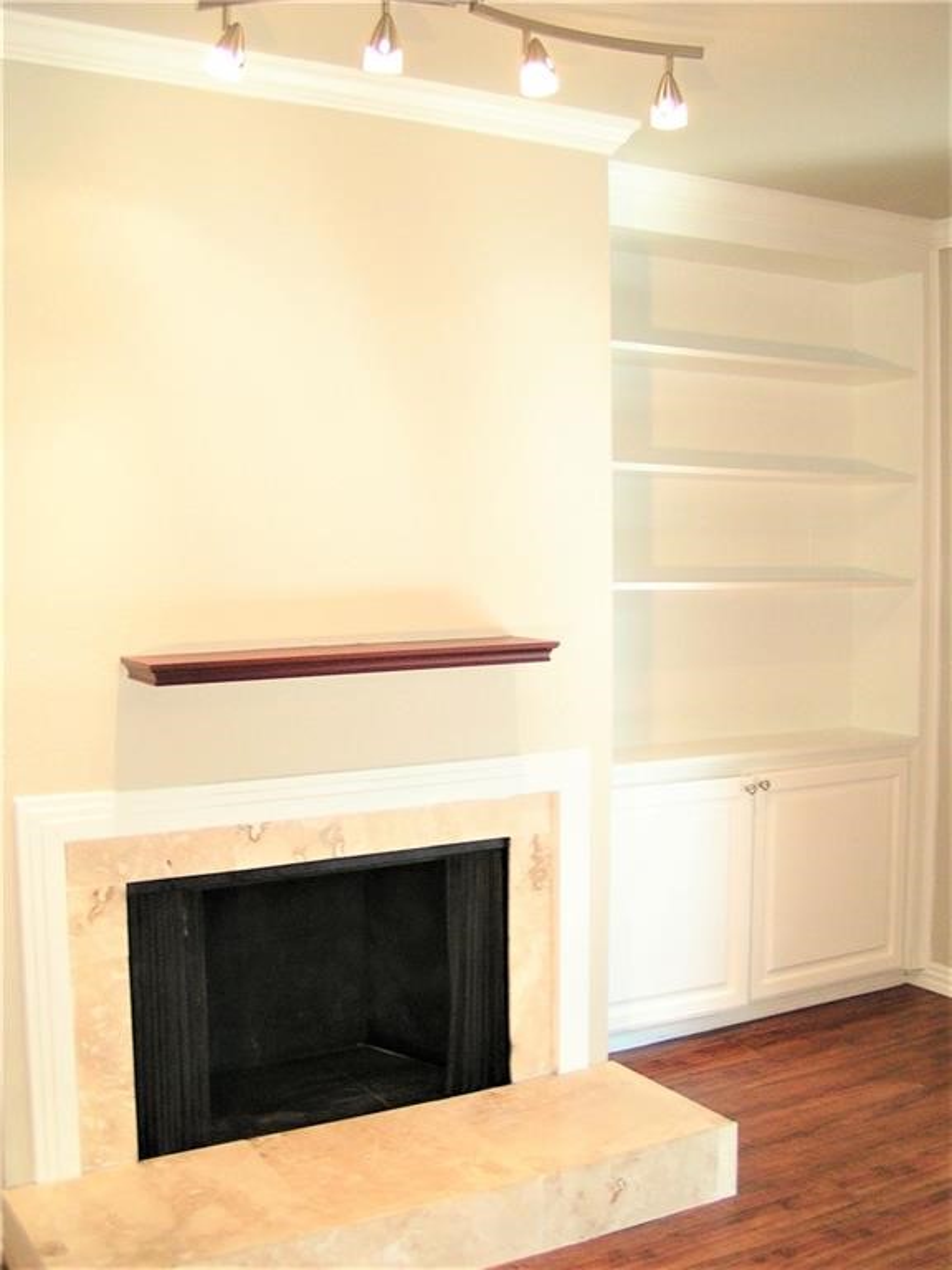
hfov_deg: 37.7
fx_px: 1393
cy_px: 635
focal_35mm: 38
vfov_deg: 49.0
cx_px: 476
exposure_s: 1/40
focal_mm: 5.8
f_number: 2.8
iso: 160
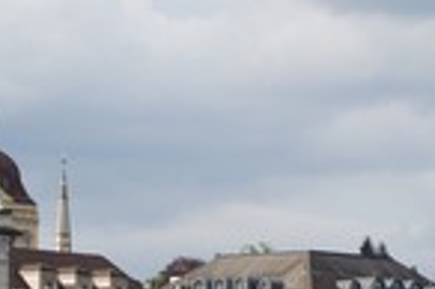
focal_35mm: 330
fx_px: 3983
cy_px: 326
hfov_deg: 6.3
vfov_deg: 4.1
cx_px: 241
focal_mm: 70
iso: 100
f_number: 9
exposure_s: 1/160
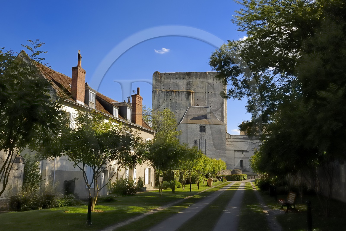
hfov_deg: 53.1
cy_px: 116
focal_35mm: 36
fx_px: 346
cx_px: 173
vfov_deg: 36.9
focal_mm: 24
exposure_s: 1/60
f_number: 12
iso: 100
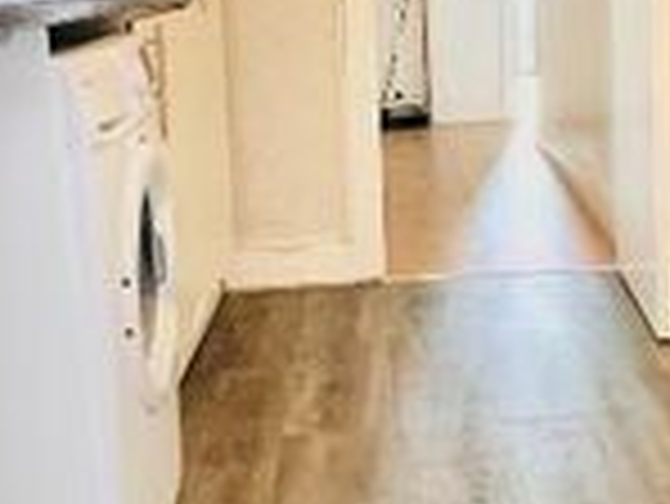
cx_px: 454
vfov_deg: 23.9
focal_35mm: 61
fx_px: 1182
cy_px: 142
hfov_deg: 31.4
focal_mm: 1.57
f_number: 1.8
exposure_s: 1/50
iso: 250
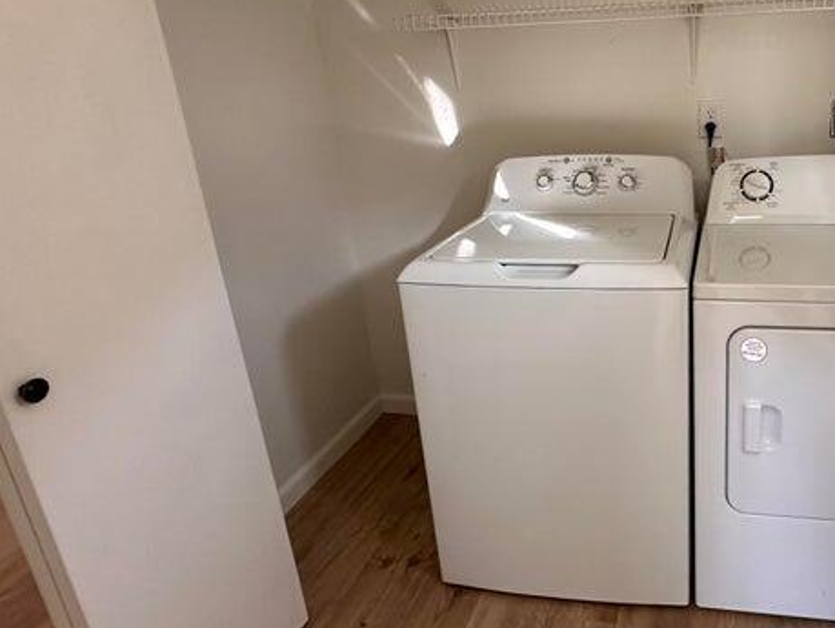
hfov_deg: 63.2
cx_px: 629
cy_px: 251
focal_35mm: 26
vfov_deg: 52.8
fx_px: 628
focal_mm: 2.22
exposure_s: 1/99
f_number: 2.2
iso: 200
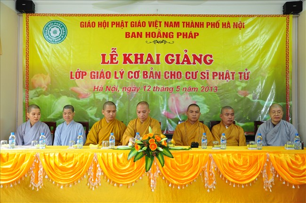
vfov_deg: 36.7
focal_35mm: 36
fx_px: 305
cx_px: 153
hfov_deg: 53.2
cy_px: 102
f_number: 3.8
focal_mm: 24
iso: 1000
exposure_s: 1/40
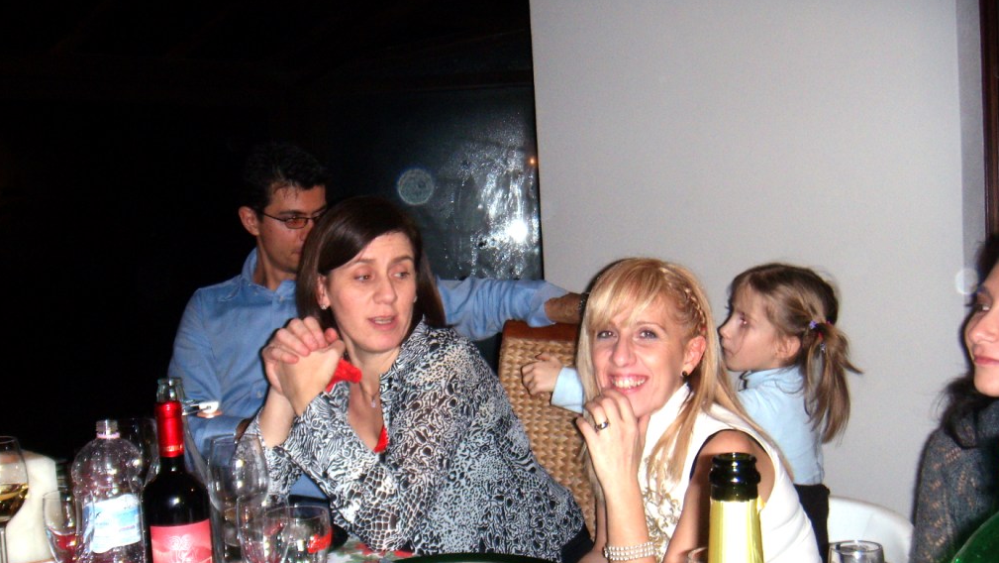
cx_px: 502
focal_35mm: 42
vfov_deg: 28.2
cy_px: 360
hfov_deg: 48.3
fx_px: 1113
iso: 100
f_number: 3.5
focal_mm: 6.4
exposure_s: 1/60.2
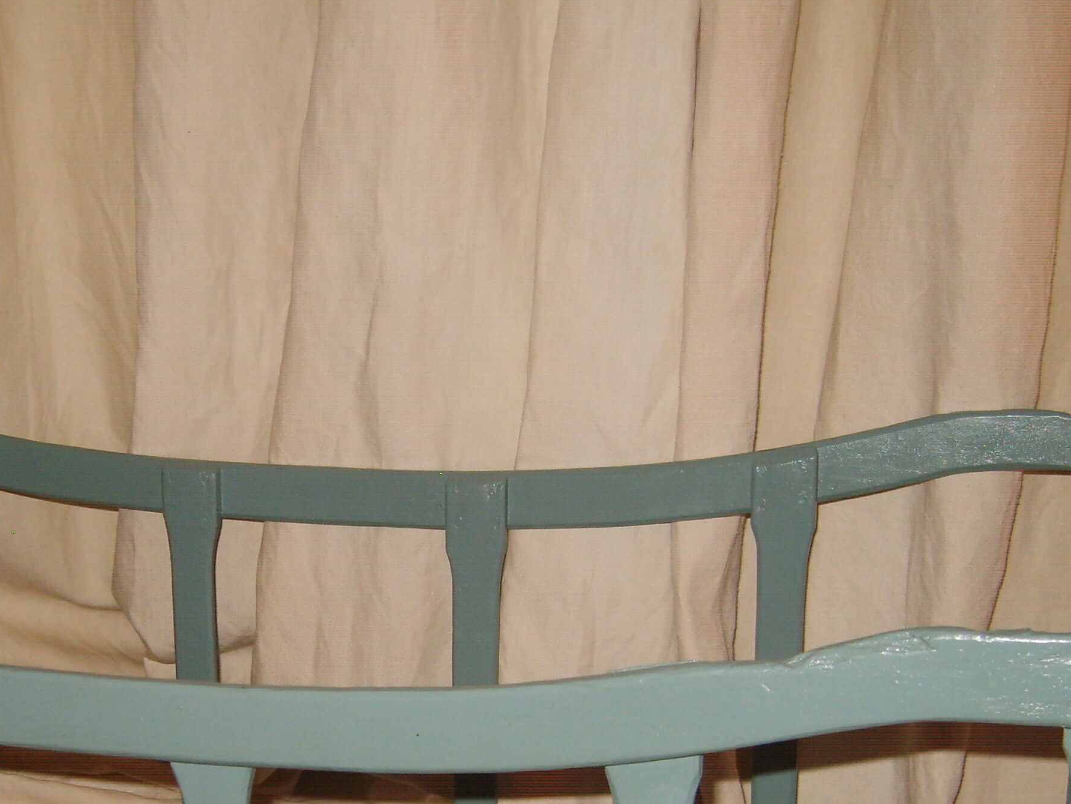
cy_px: 645
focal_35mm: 64
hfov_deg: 30.0
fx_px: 1980
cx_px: 343
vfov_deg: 22.6
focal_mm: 7.4
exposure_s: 1/30
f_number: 2.8
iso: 100
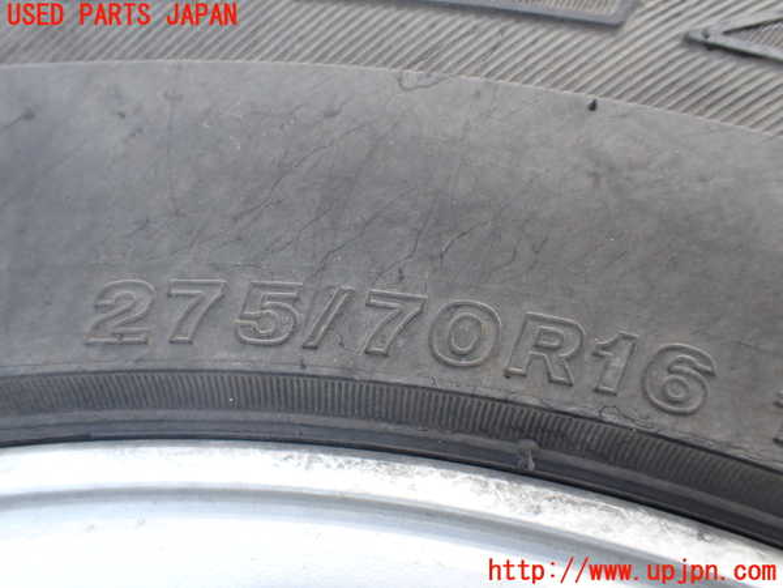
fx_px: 679
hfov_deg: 60.0
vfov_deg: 46.8
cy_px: 294
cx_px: 392
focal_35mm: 30
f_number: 3.2
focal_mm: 5.4
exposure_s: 1/125
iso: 100
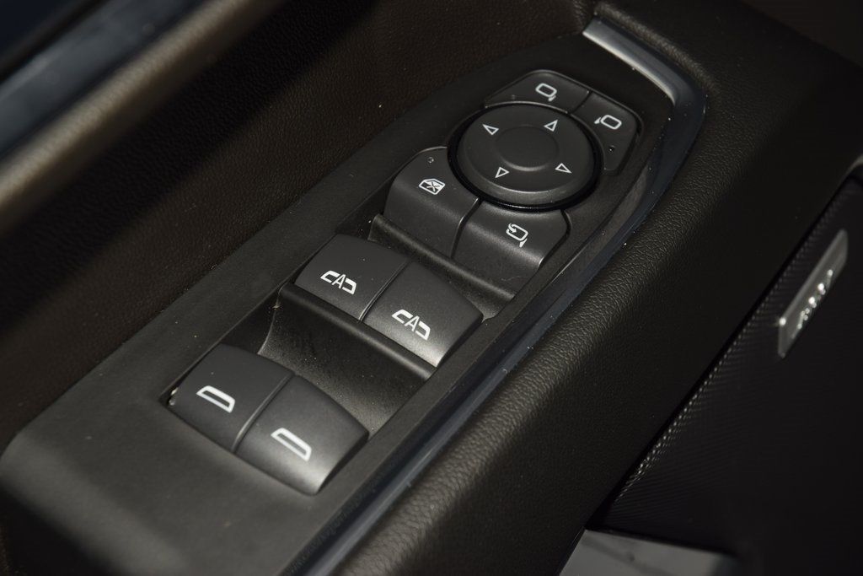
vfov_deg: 13.0
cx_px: 432
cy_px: 288
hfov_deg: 19.5
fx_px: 2517
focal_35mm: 105
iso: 100
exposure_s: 1/125
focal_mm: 70
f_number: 8
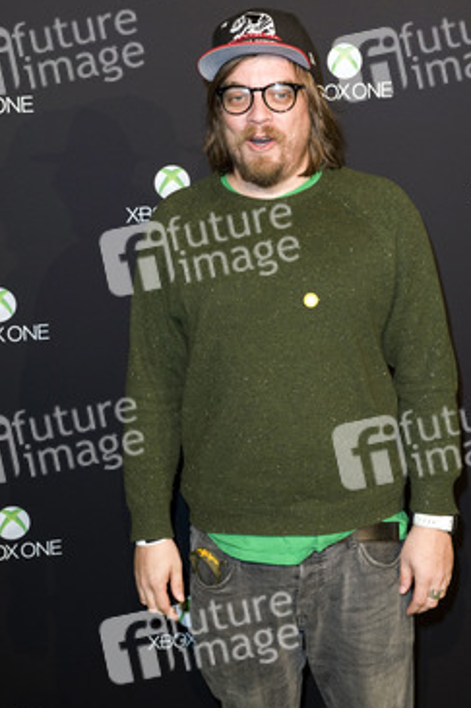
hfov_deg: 20.0
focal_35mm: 68
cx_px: 257
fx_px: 1336
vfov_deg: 29.7
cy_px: 347
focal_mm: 62
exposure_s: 1/125
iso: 1000
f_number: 5.6
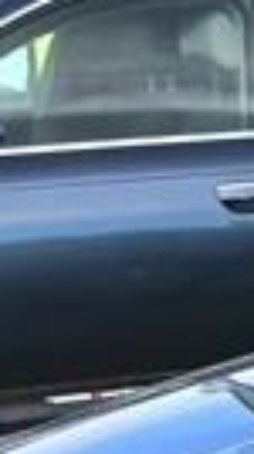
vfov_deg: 10.0
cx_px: 1070
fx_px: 2344
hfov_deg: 5.3
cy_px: 983
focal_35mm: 195
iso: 100
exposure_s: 1/210
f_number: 1.75
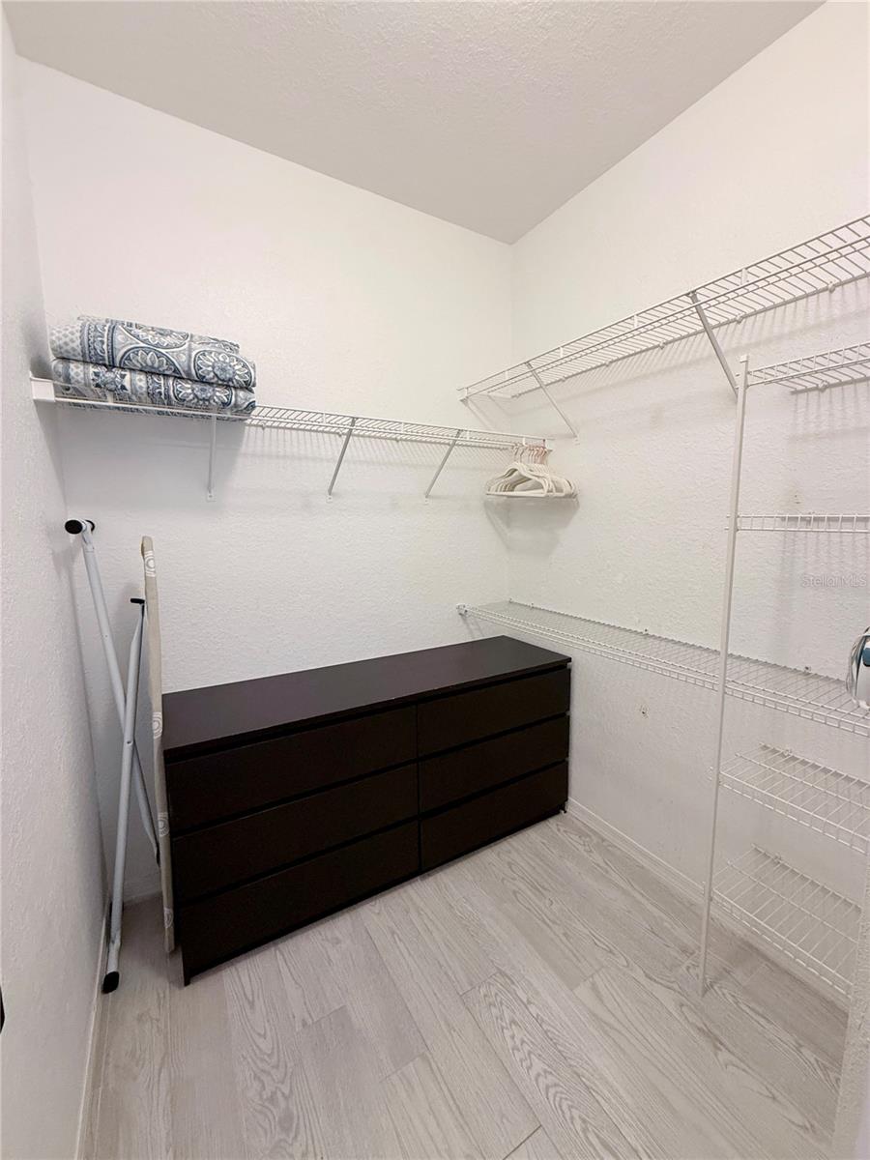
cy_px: 580
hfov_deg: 85.7
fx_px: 469
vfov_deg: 102.1
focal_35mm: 14
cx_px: 435
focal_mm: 2.22
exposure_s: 1/60
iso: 250
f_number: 2.2
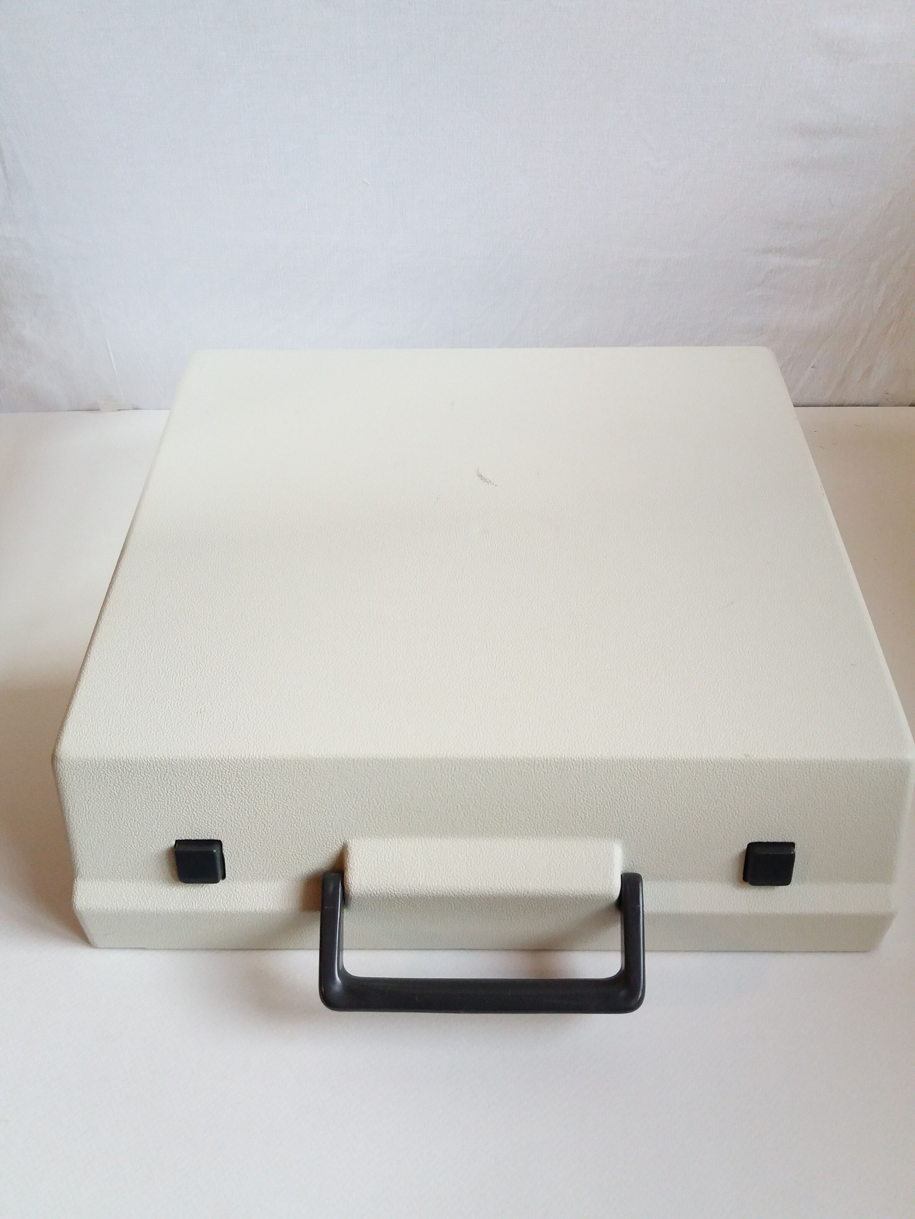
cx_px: 458
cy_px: 610
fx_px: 987
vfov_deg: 63.4
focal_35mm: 28
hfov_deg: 49.7
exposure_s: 1/227
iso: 200
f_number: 1.9
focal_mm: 3.7
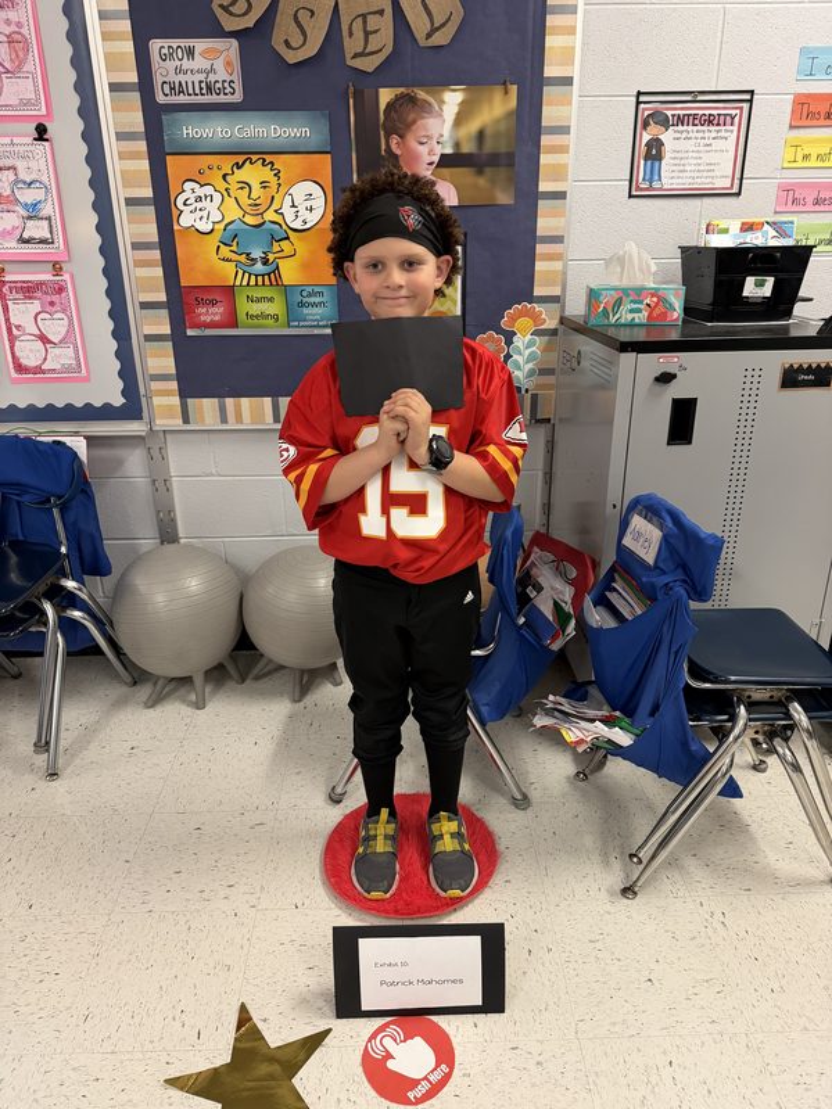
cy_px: 554
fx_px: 769
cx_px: 416
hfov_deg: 56.8
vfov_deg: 71.6
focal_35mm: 24
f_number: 1.78
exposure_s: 1/60
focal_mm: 6.76
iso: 320
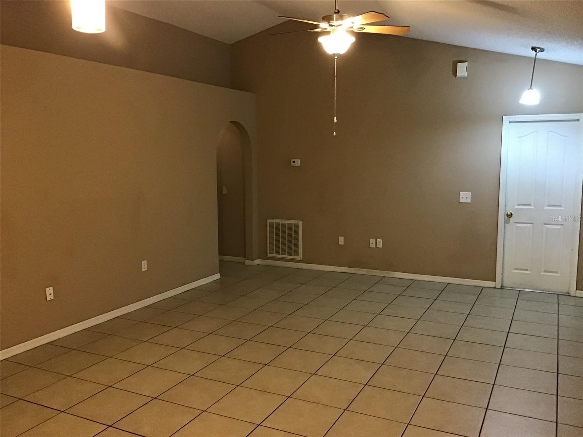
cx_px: 292
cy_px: 218
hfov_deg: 58.4
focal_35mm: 31
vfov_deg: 45.4
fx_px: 522
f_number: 2.4
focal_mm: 3.3
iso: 200
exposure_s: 1/20
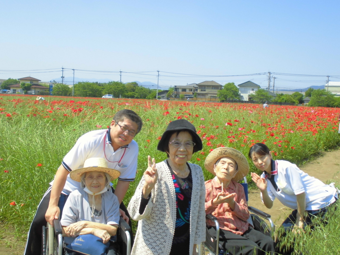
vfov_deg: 37.7
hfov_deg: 49.0
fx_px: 373
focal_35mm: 38
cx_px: 170
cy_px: 128
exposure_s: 1/320
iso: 100
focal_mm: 6.9
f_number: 4.2
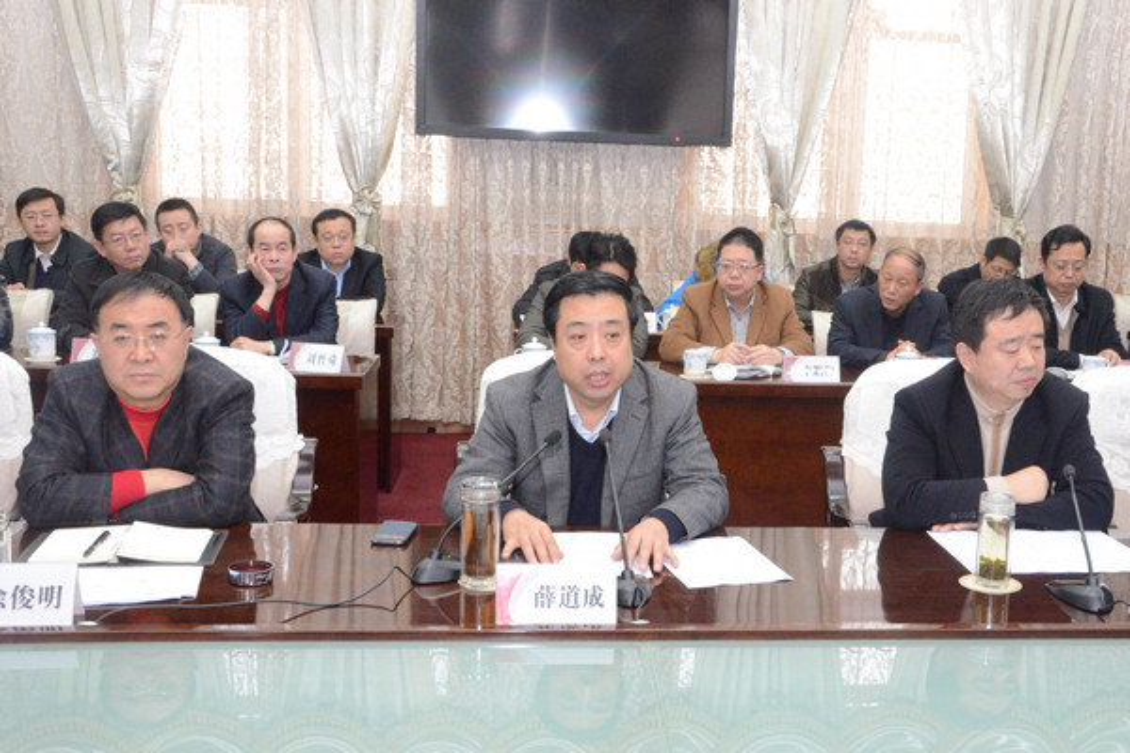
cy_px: 376
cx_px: 565
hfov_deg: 53.1
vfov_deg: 36.9
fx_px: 1130
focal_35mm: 36
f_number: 9
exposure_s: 1/60
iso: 4500
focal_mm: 24
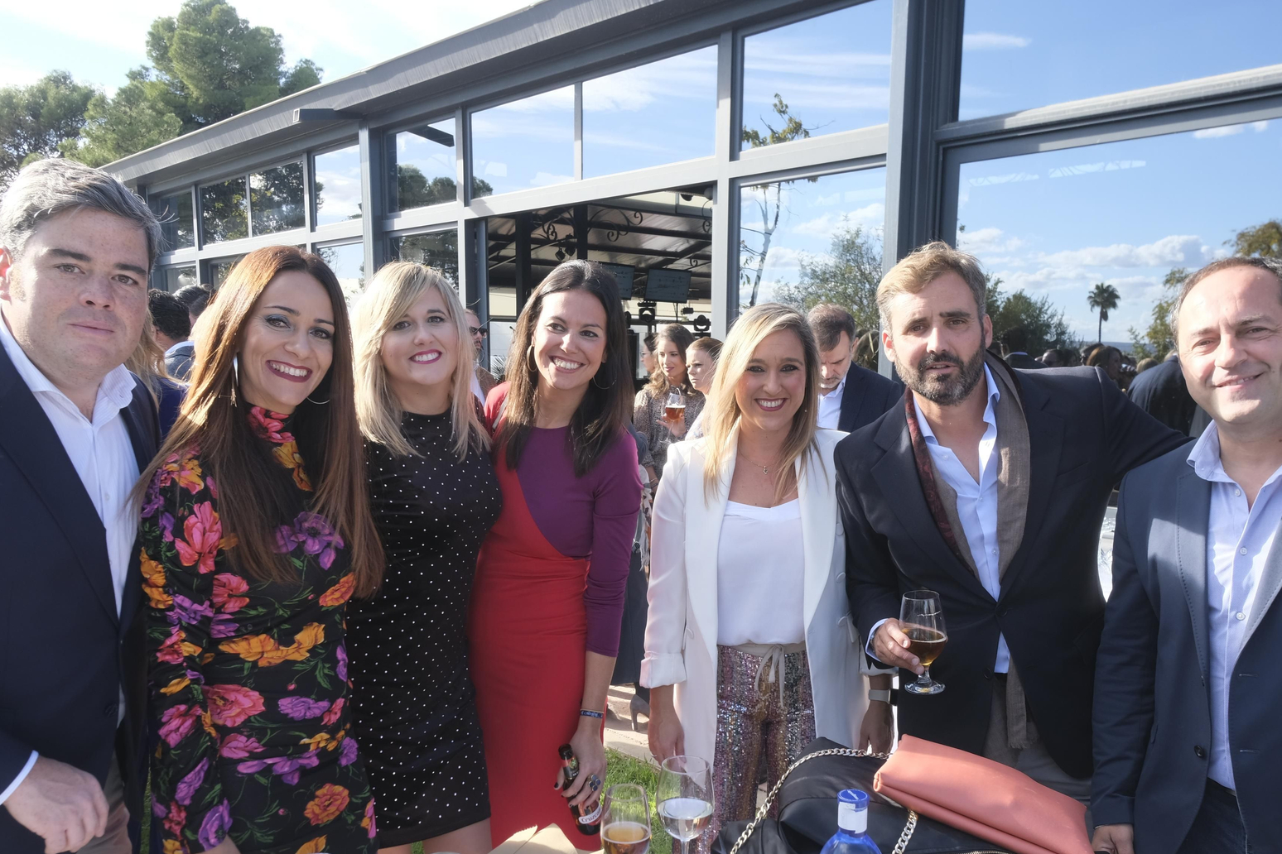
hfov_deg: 60.3
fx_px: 1104
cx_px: 653
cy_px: 539
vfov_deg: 42.0
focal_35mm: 31
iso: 320
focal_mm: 16
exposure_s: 1/80
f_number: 9
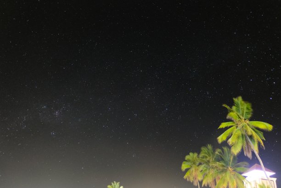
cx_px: 140
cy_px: 94
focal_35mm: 29
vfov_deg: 45.0
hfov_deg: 63.6
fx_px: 227
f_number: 2.8
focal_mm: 19.6
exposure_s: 15
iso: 2500
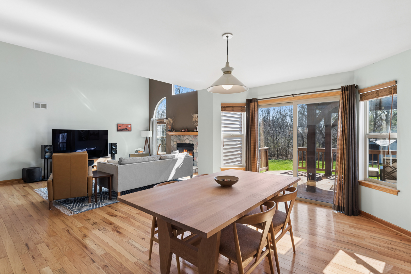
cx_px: 206
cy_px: 137
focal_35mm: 17
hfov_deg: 93.3
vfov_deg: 70.5
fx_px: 194
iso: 200
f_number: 11
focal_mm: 17
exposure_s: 1/25
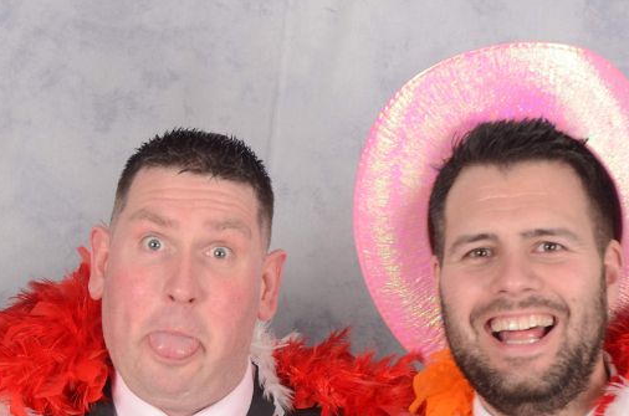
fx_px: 1921
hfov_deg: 18.5
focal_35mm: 110
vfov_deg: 12.2
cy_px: 442
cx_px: 201
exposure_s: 1/125
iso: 200
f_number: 5.6
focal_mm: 31
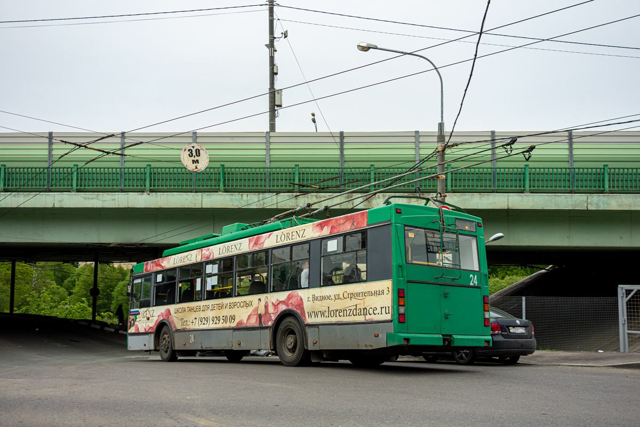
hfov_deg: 49.6
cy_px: 214
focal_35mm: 39
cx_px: 320
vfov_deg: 34.2
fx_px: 693
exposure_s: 1/250
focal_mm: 14.4
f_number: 3.5
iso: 125
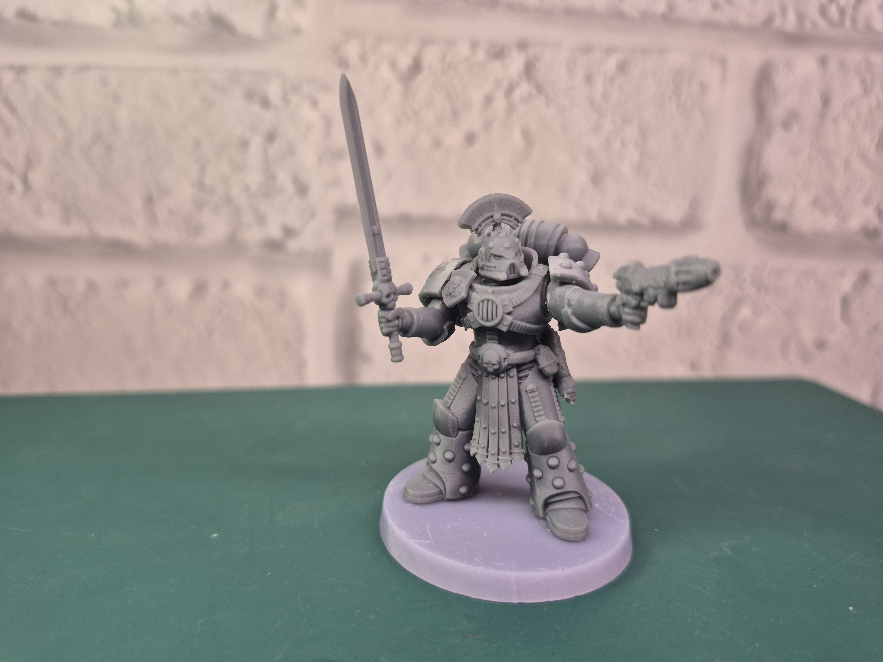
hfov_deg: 73.9
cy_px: 331
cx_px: 442
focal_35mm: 23
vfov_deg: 58.9
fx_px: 587
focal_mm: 5.4
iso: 25
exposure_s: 1/162
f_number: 1.8
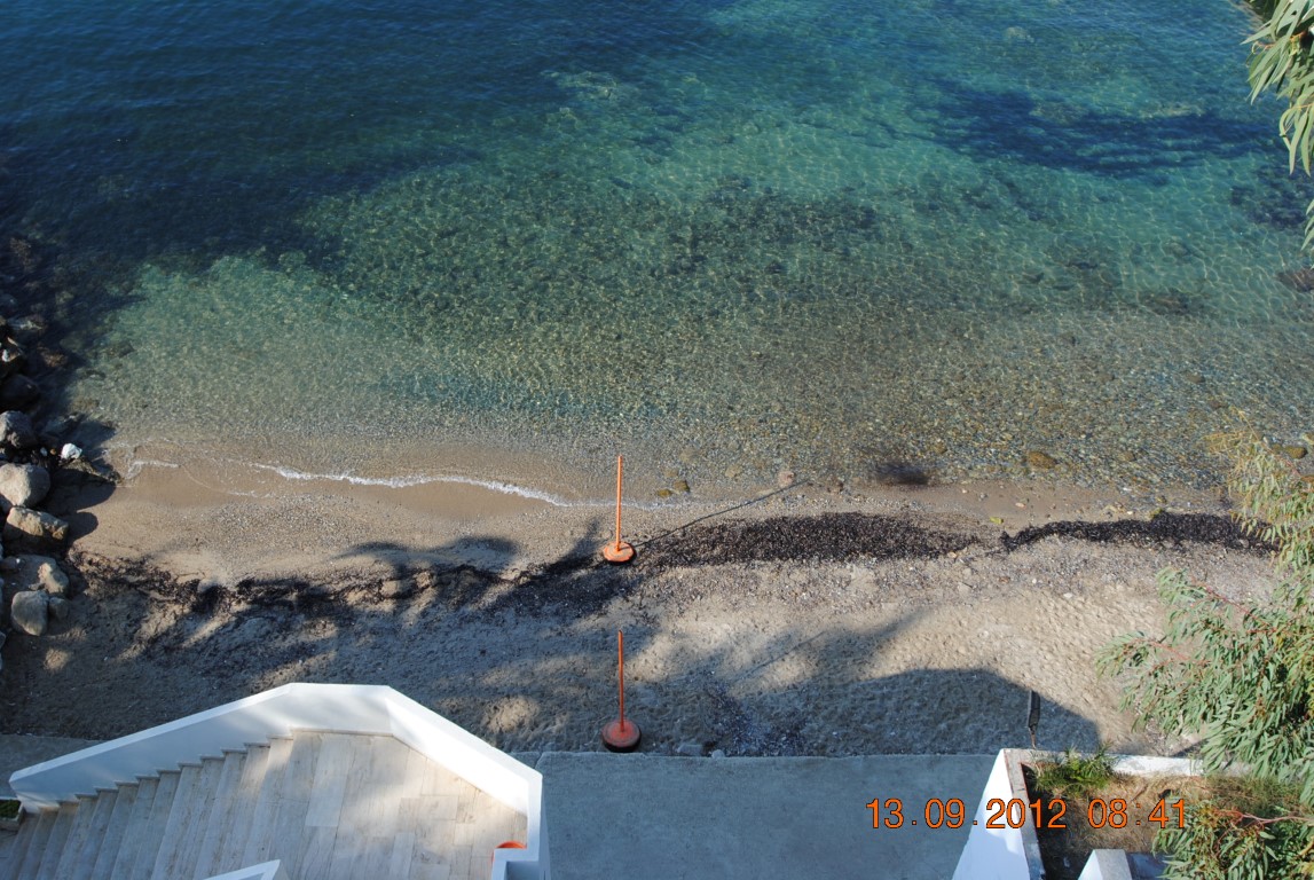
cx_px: 657
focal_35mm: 36
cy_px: 440
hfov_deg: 53.1
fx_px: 1316
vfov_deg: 37.0
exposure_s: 1/160
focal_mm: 24
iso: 100
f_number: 6.3
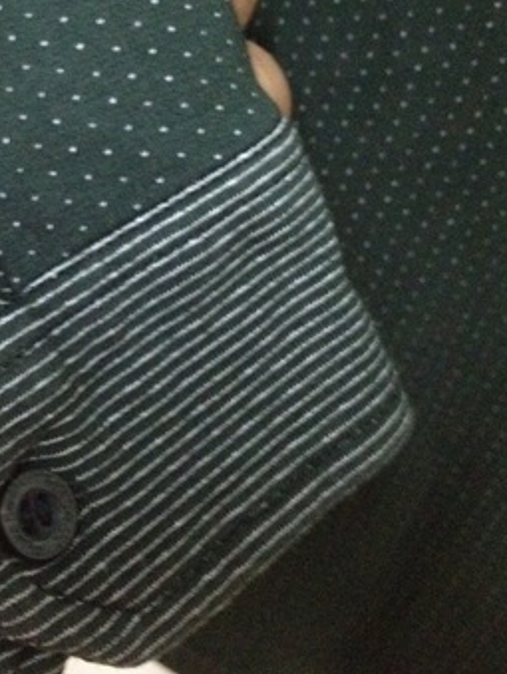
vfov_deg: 29.2
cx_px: 60
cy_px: 253
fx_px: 1286
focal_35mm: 66
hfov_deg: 21.8
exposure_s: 1/17
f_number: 2.4
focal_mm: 4.28
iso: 800
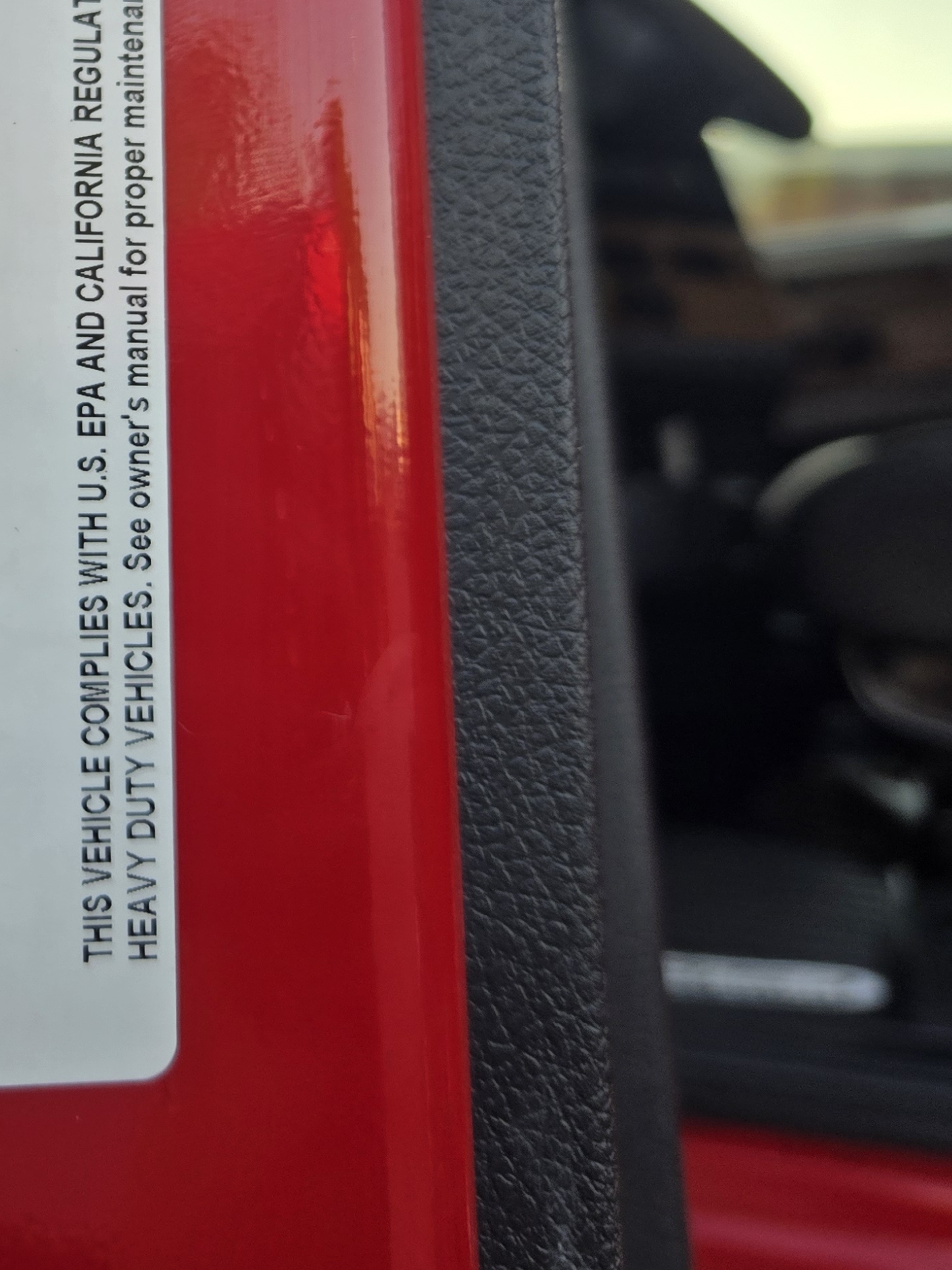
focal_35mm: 49
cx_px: -191
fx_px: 1797
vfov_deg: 37.6
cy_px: 268
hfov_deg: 26.4
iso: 25
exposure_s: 1/257
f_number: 1.8
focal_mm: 5.4
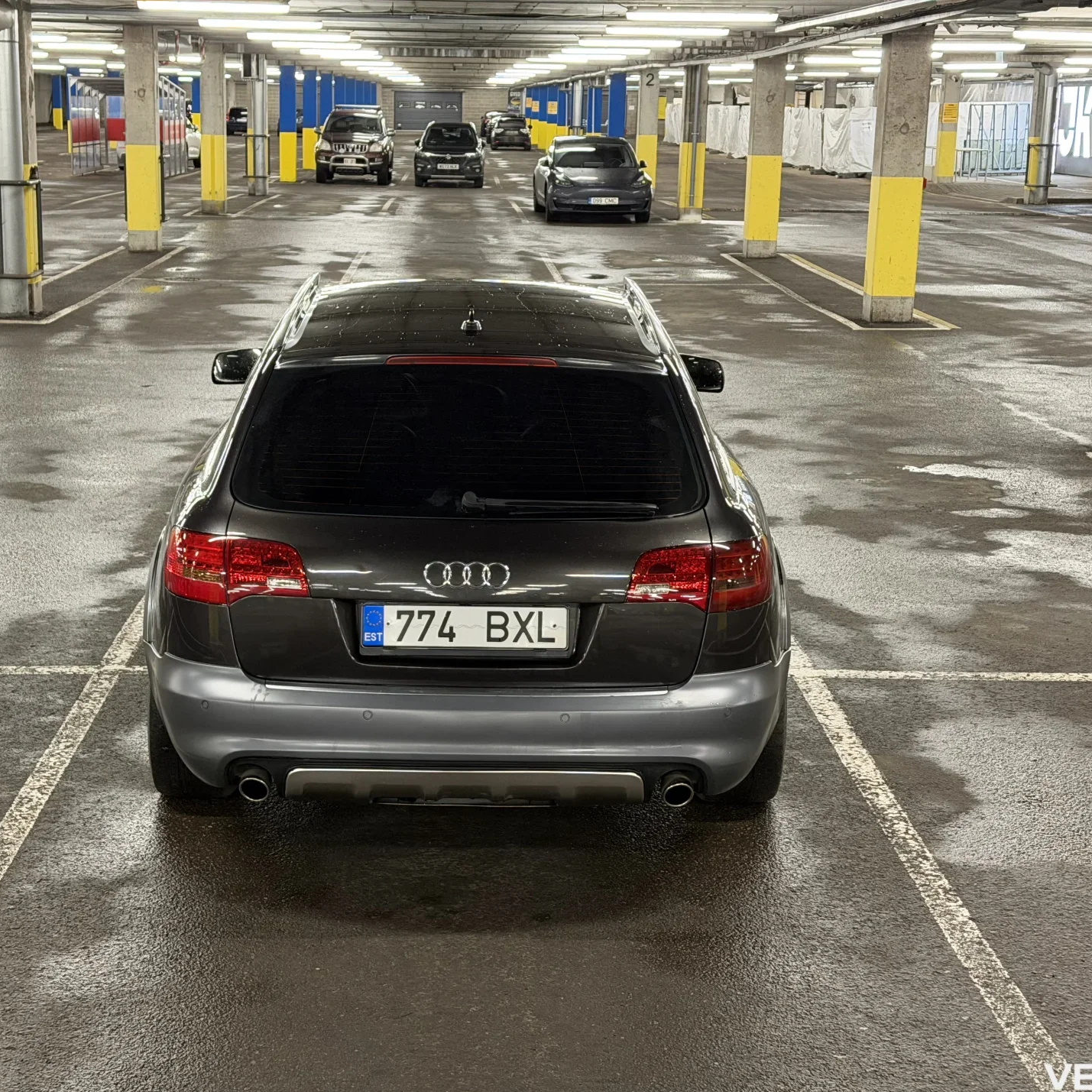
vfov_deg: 30.0
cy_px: 549
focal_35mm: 57
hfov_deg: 30.0
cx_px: 450
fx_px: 2034
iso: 250
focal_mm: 6.76
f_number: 1.78
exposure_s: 1/50
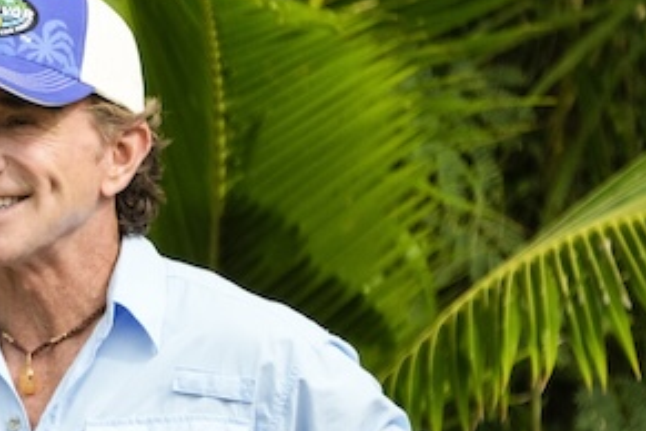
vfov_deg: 1.3
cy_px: 390
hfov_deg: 1.9
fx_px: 19235
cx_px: -357
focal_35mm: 1072
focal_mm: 312
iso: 1600
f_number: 5.6
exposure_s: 1/1250
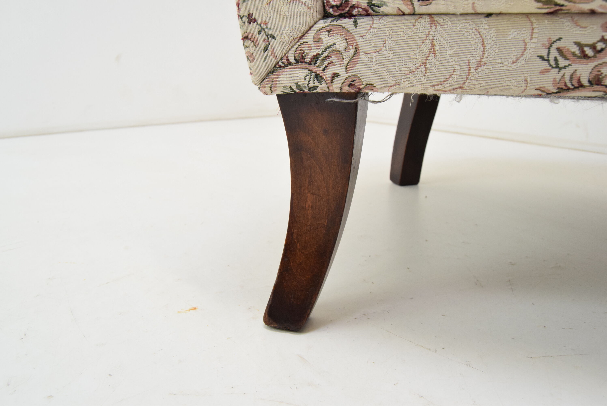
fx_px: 456
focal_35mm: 27
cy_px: 203
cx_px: 304
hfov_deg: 67.3
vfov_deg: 48.0
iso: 1600
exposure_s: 1/160
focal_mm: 18
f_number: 6.3
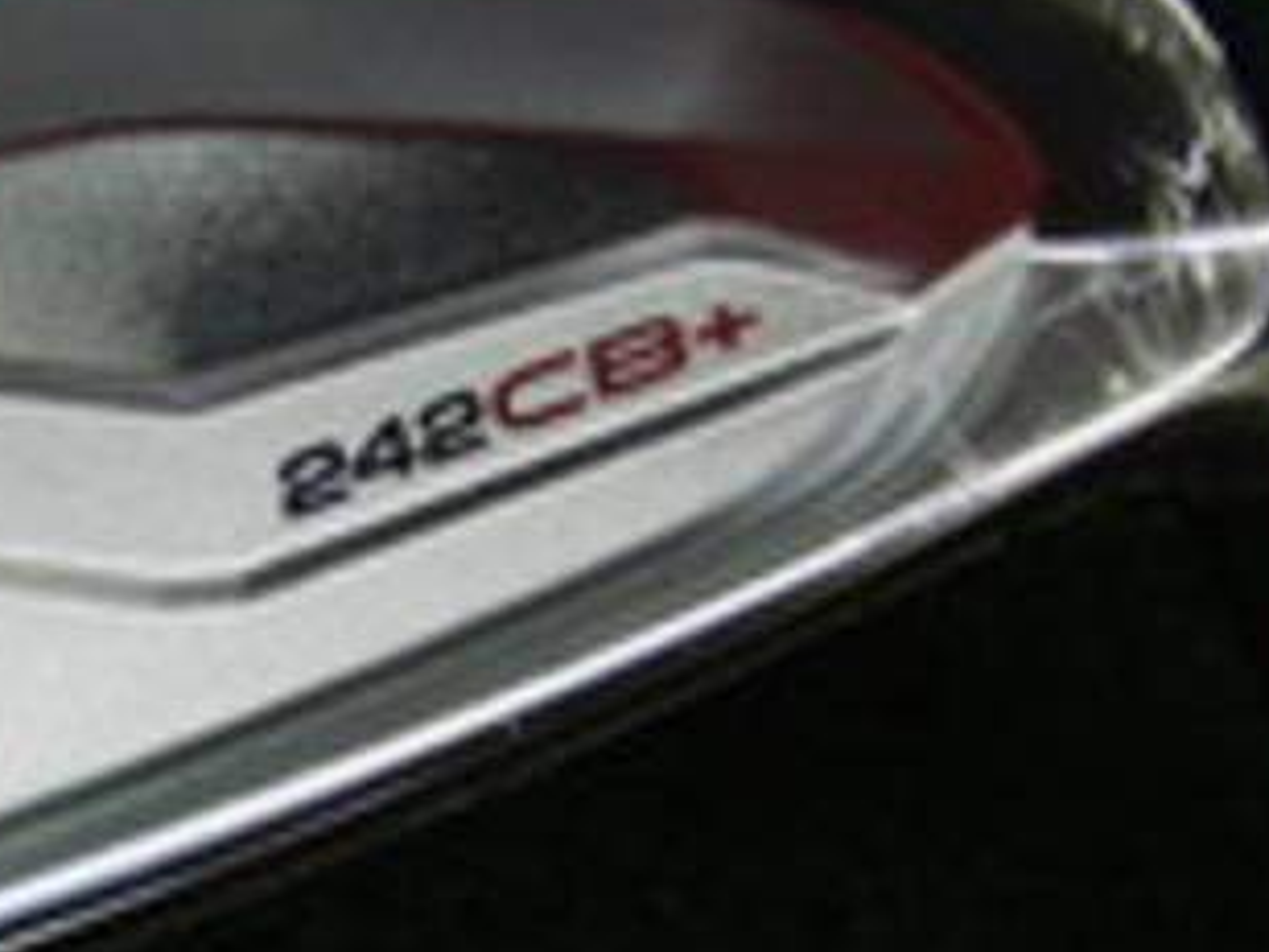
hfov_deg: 24.6
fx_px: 2823
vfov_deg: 19.1
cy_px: 470
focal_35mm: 77
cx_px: 136
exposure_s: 1/80
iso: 160
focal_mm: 6.42
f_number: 3.6
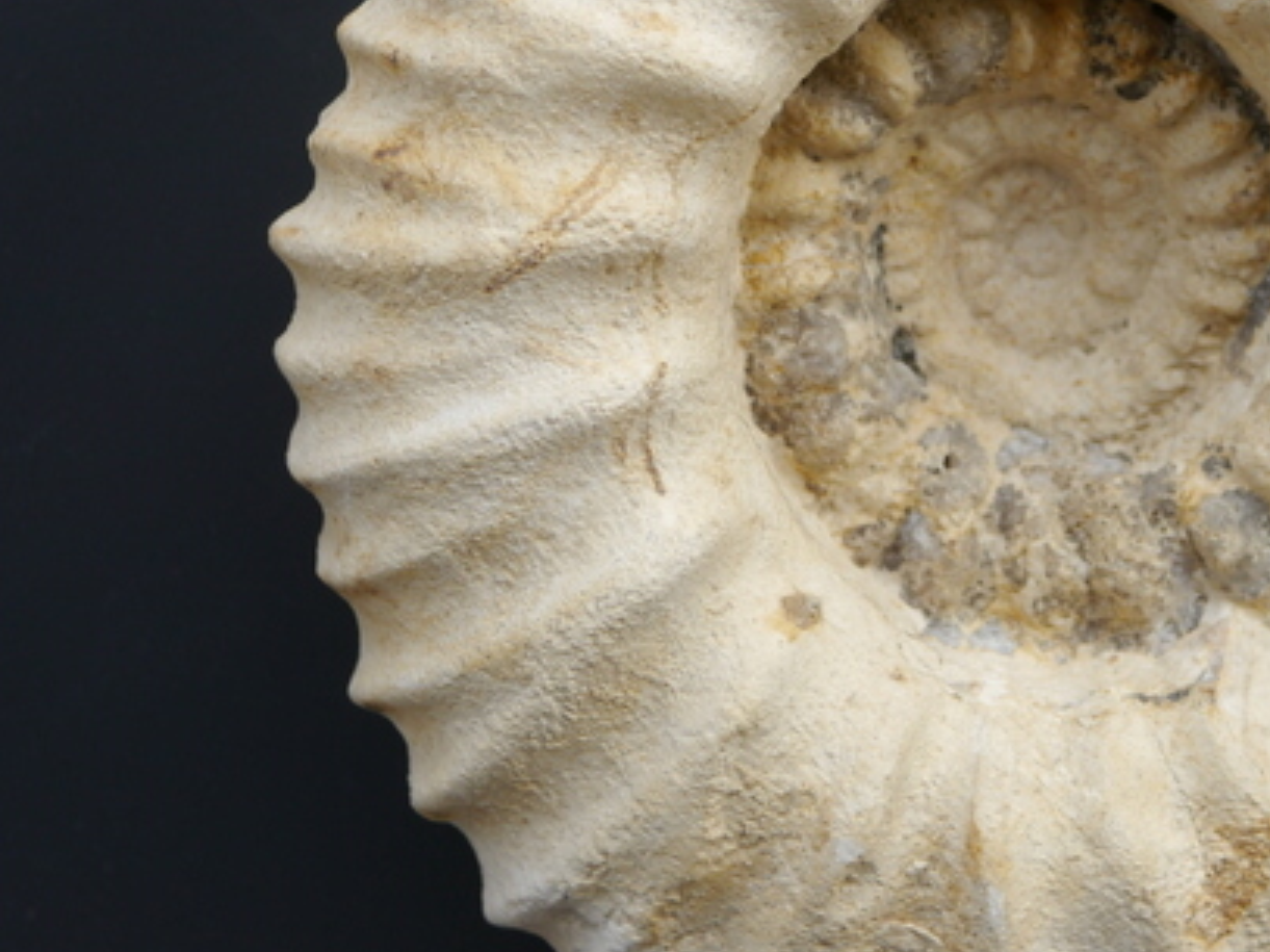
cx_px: 1027
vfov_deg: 12.5
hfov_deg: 16.6
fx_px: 4328
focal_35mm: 118
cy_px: 365
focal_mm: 30
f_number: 3.2
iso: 160
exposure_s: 1/100
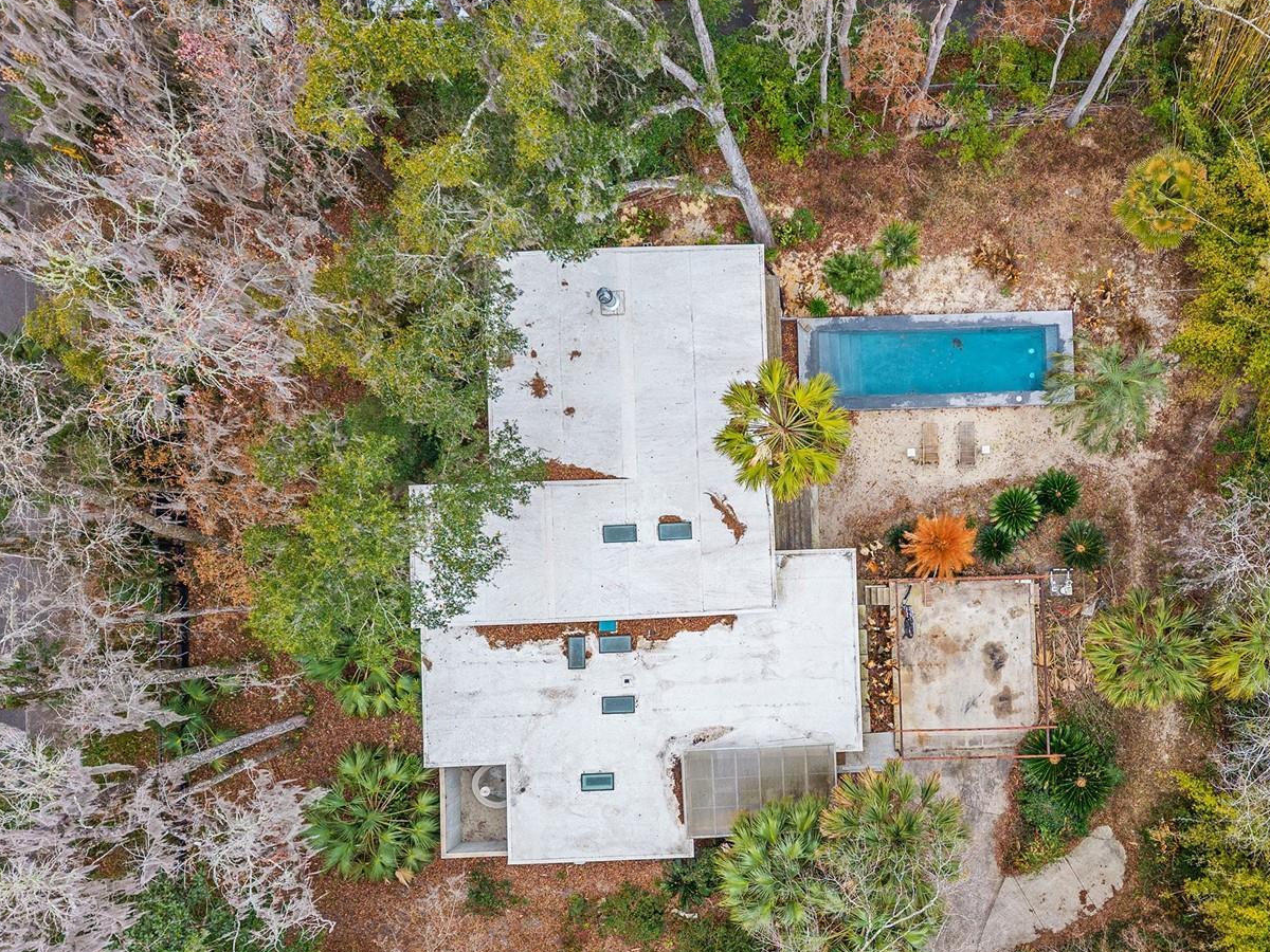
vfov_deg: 44.0
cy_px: 551
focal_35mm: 32
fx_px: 1174
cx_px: 828
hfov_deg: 55.8
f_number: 1.8
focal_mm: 8.67
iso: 220
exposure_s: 1/640
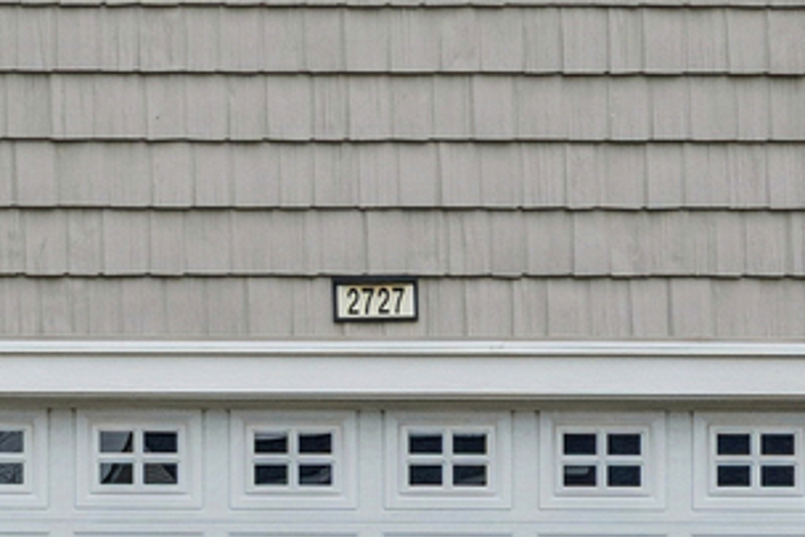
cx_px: -230
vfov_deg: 10.6
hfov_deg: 15.3
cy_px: 571
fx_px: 2863
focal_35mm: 128
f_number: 8
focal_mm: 16
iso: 320
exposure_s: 1/500
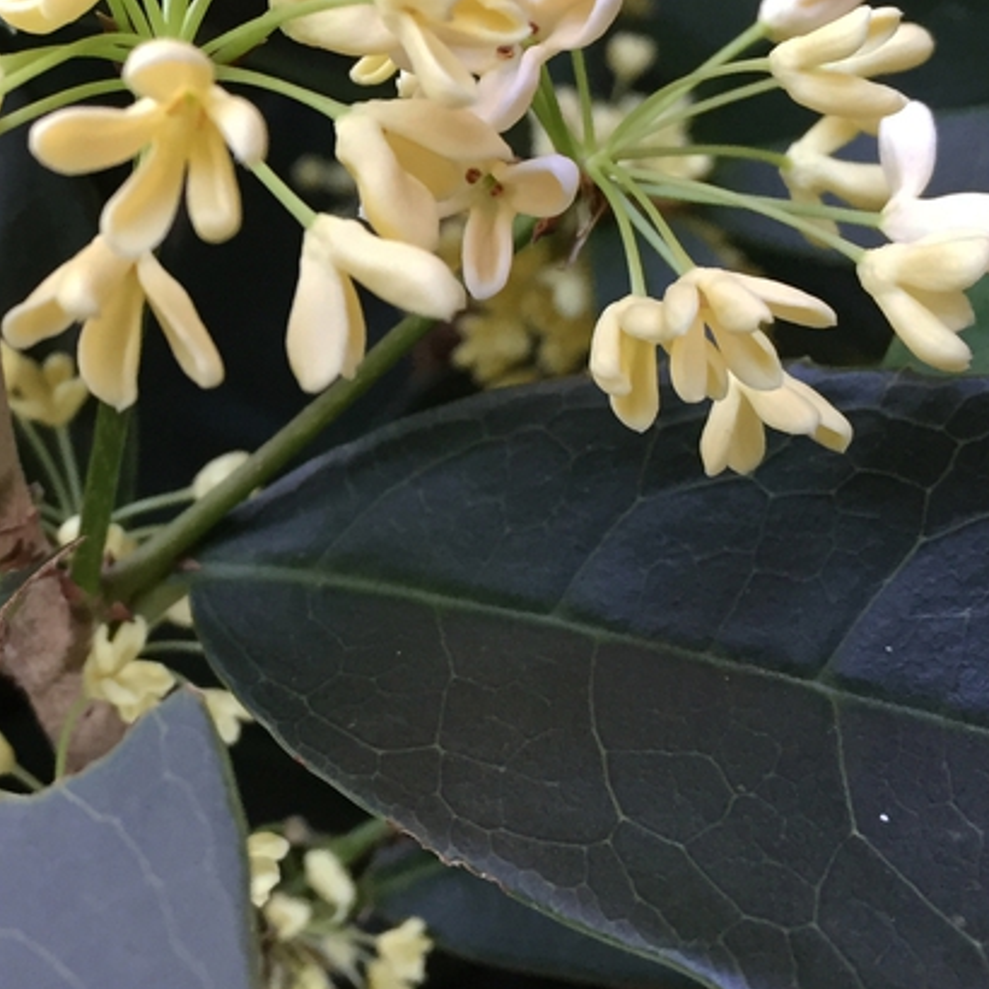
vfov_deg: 26.5
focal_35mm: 64
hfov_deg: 26.3
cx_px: 166
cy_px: 248
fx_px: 2069
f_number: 2.2
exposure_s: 1/30
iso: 50
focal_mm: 4.15
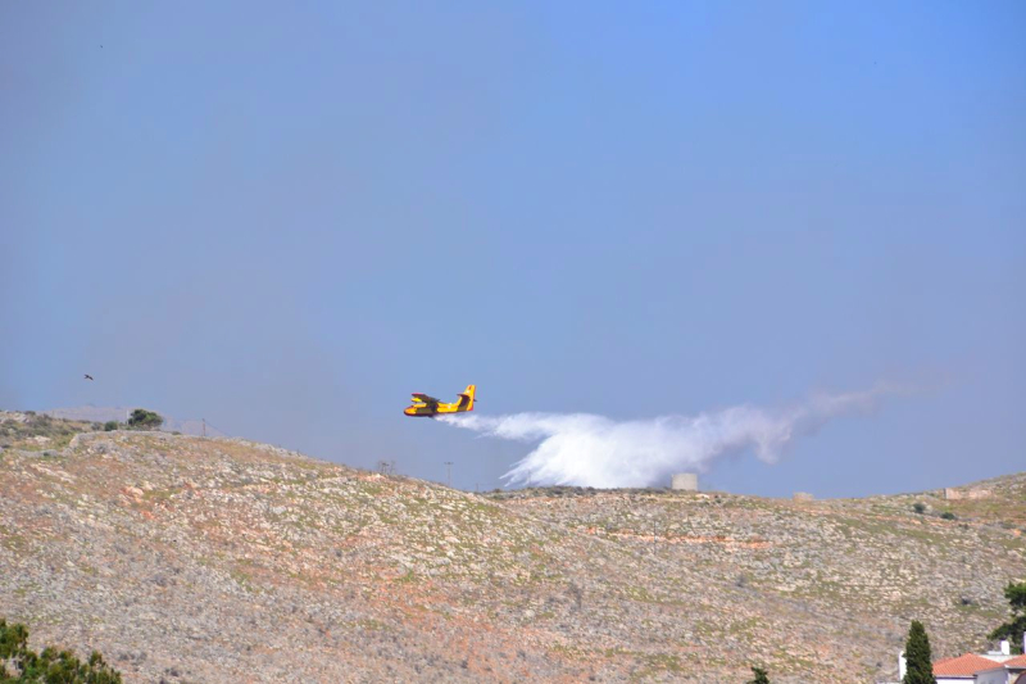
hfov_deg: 6.9
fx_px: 8548
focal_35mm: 300
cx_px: 513
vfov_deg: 4.6
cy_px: 342
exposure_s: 1/500
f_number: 11
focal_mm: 200
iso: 250
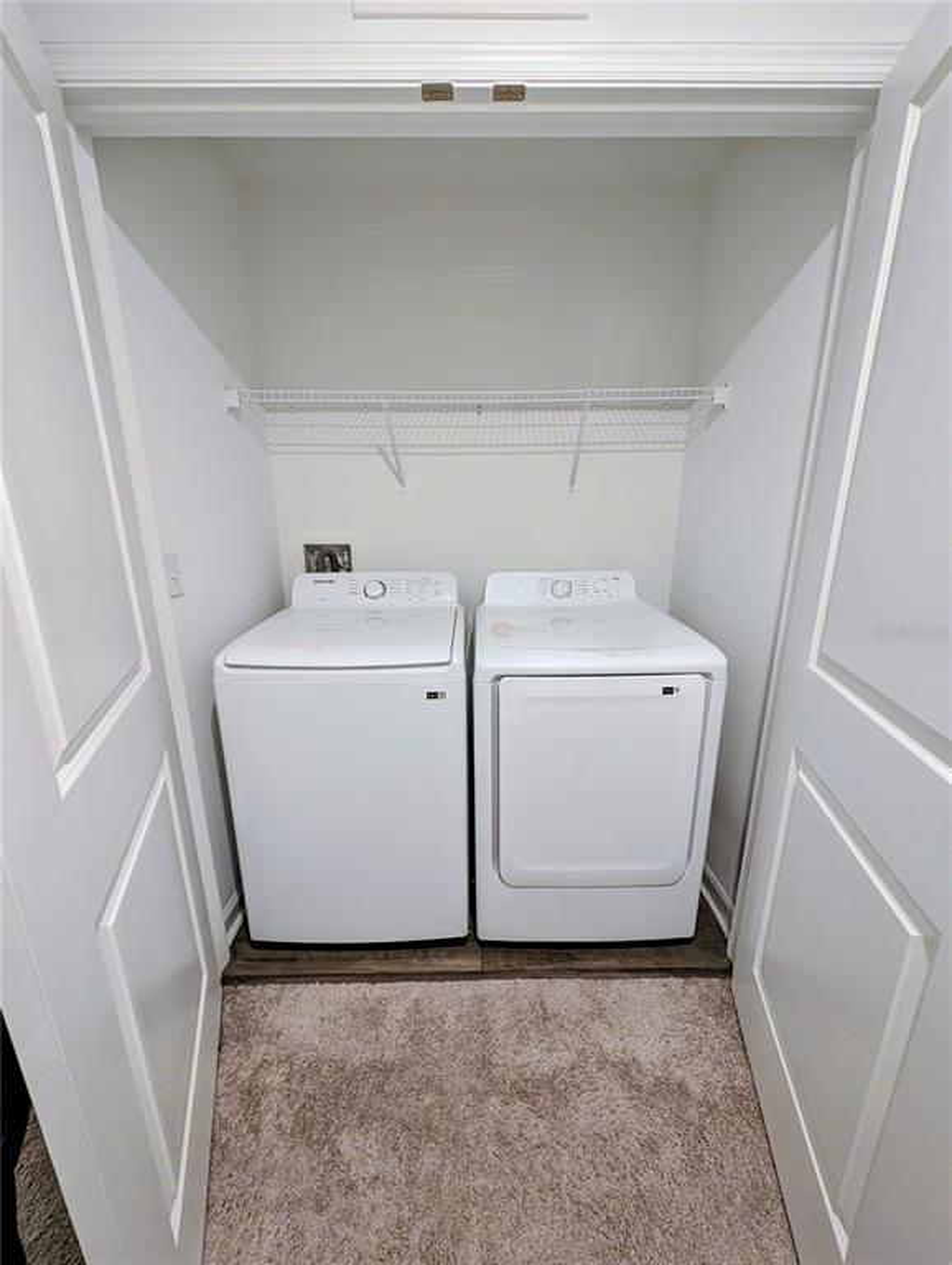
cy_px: 632
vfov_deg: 110.5
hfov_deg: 94.6
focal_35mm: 12
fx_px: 439
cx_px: 476
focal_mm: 2.23
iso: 465
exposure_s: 1/60
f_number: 1.95
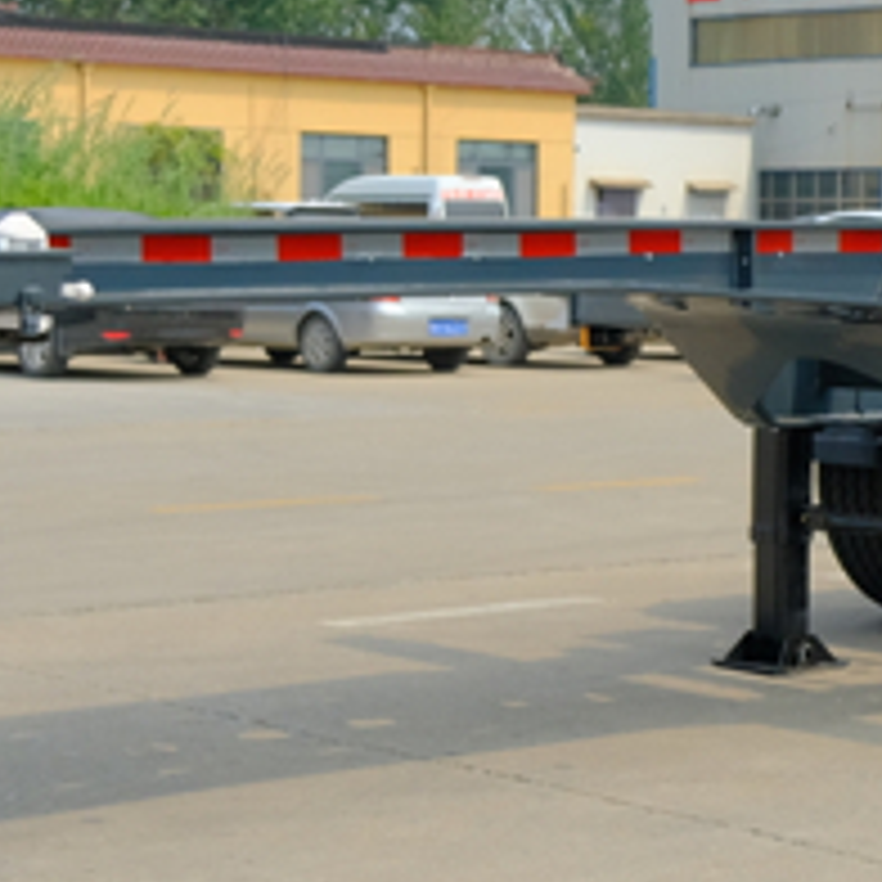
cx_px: 873
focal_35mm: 98
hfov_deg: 17.4
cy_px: 274
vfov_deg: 17.7
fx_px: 2825
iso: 640
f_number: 3.6
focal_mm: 19.6
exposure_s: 1/4000
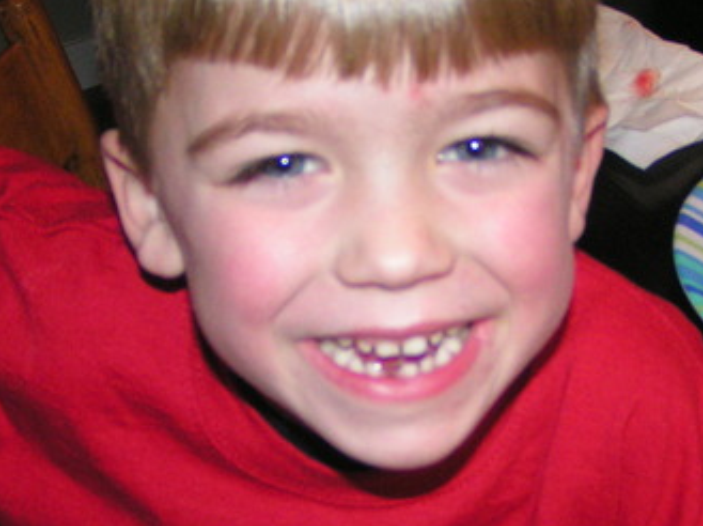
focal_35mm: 74
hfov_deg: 26.3
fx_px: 1501
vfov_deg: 19.9
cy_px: 289
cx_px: 406
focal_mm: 5.8
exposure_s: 1/40
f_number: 2.8
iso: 200
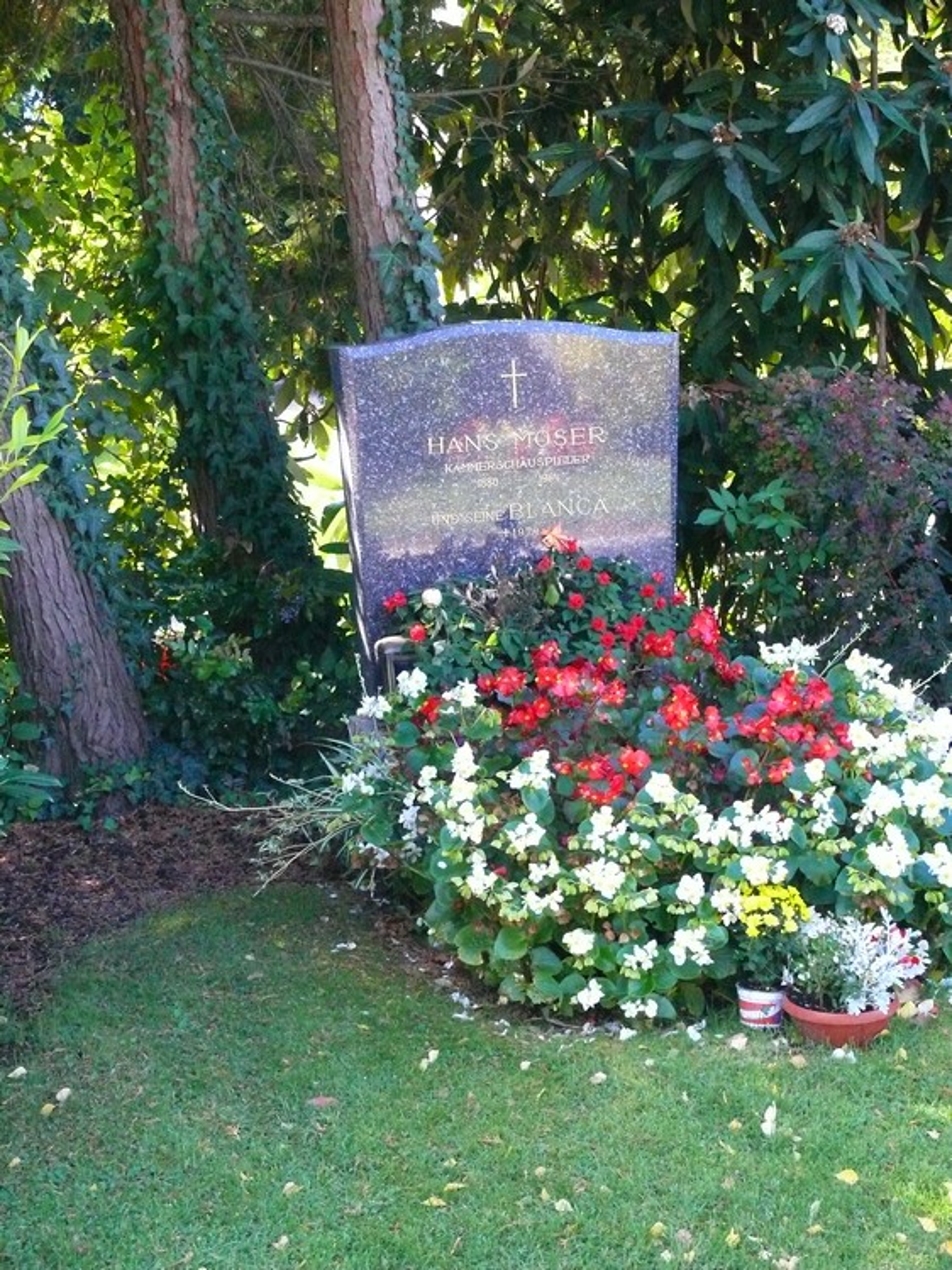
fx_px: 2275
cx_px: 476
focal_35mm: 62
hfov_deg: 23.6
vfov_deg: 31.2
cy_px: 635
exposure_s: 1/100
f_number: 3.2
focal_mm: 13.1
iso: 800
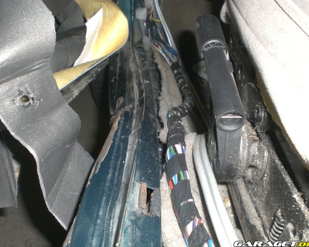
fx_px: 366
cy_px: 124
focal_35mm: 40
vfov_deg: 37.4
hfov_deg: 45.8
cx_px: 156
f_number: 3.1
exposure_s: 1/60
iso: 50
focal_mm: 6.3
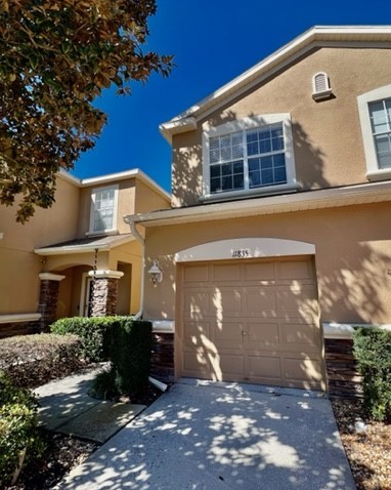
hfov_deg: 76.9
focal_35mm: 17
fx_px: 246
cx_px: 198
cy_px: 245
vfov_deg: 89.7
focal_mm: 1.57
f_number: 1.8
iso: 32
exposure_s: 1/576
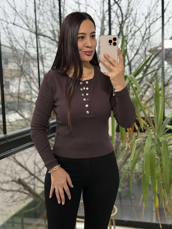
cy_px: 114
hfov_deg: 30.3
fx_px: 318
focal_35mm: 48
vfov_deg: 39.7
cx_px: 86
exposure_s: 1/66
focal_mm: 6.76
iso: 100
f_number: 1.78
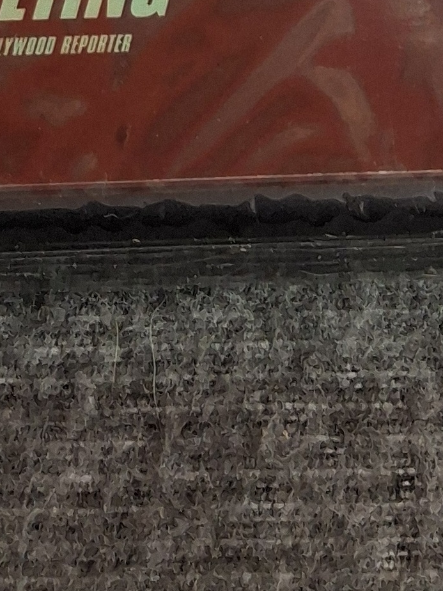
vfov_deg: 16.5
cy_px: -478
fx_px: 1689
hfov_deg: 14.7
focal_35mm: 99
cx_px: 439
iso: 200
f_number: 2
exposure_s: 1/40
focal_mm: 3.08
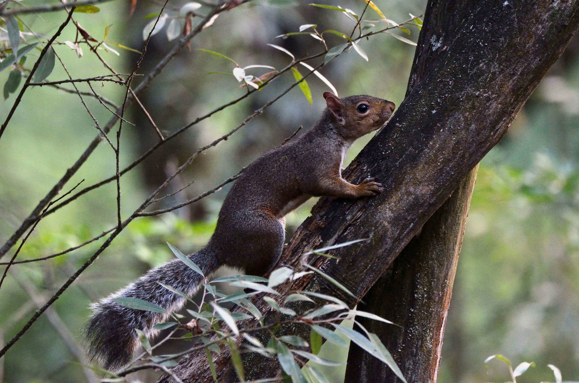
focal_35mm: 825
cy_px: 192
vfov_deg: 1.7
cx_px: 290
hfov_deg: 2.5
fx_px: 13240
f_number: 6.3
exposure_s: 1/250
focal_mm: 550
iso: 1600
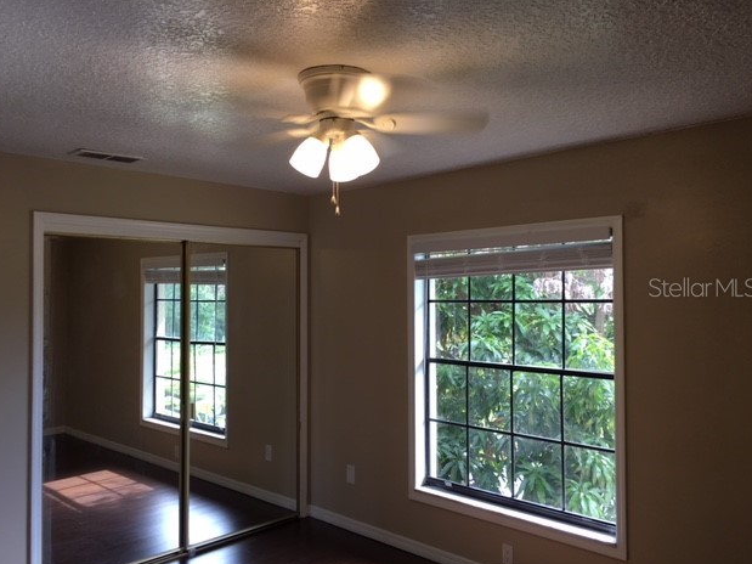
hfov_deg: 60.0
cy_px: 287
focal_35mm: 30
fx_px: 652
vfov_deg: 46.8
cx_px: 374
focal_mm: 4.15
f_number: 2.2
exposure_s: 1/40
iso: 25
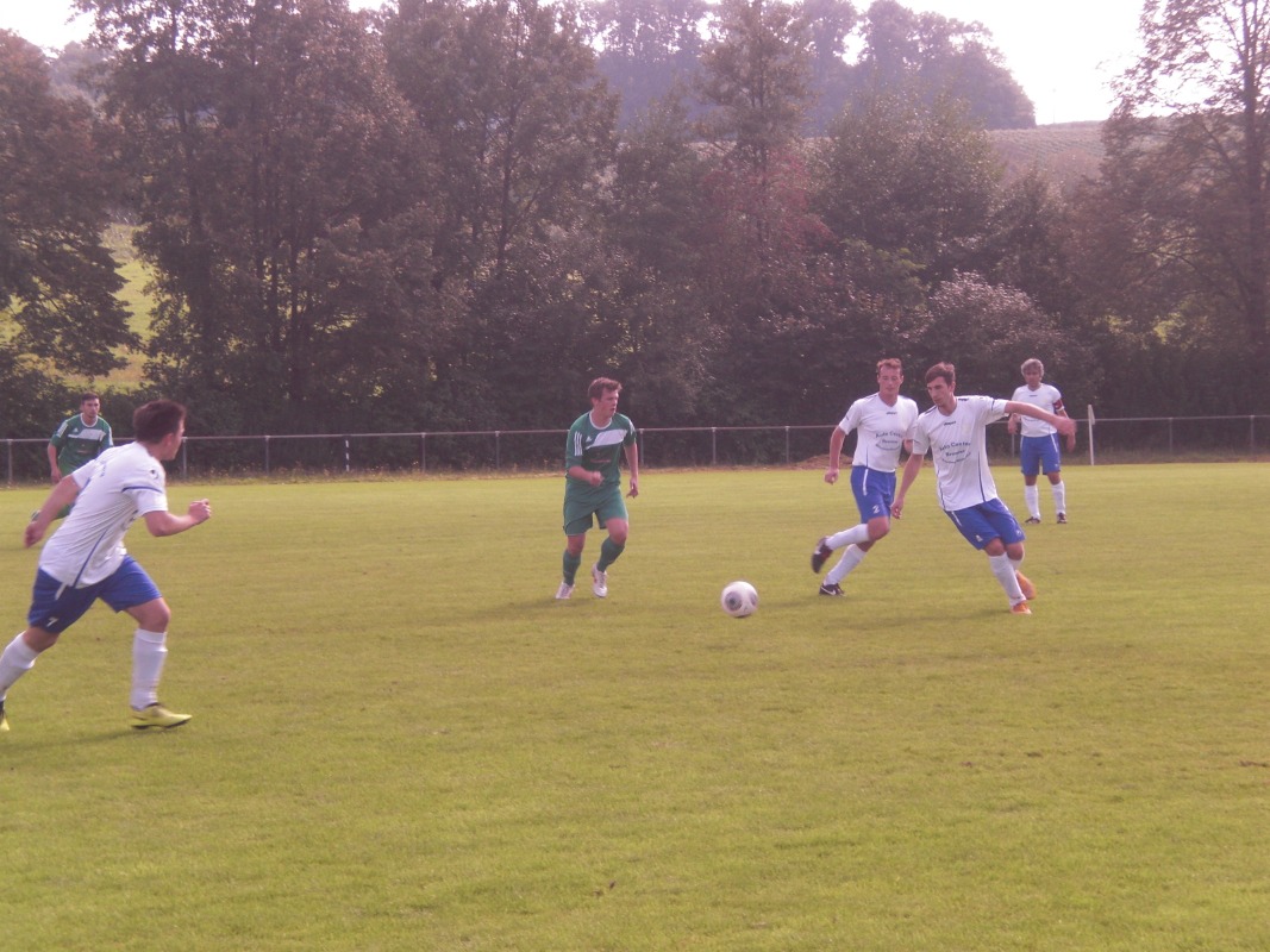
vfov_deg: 14.8
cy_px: 476
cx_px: 635
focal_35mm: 100
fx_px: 3668
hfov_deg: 19.6
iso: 64
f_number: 5.4
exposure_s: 1/125
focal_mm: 16.51
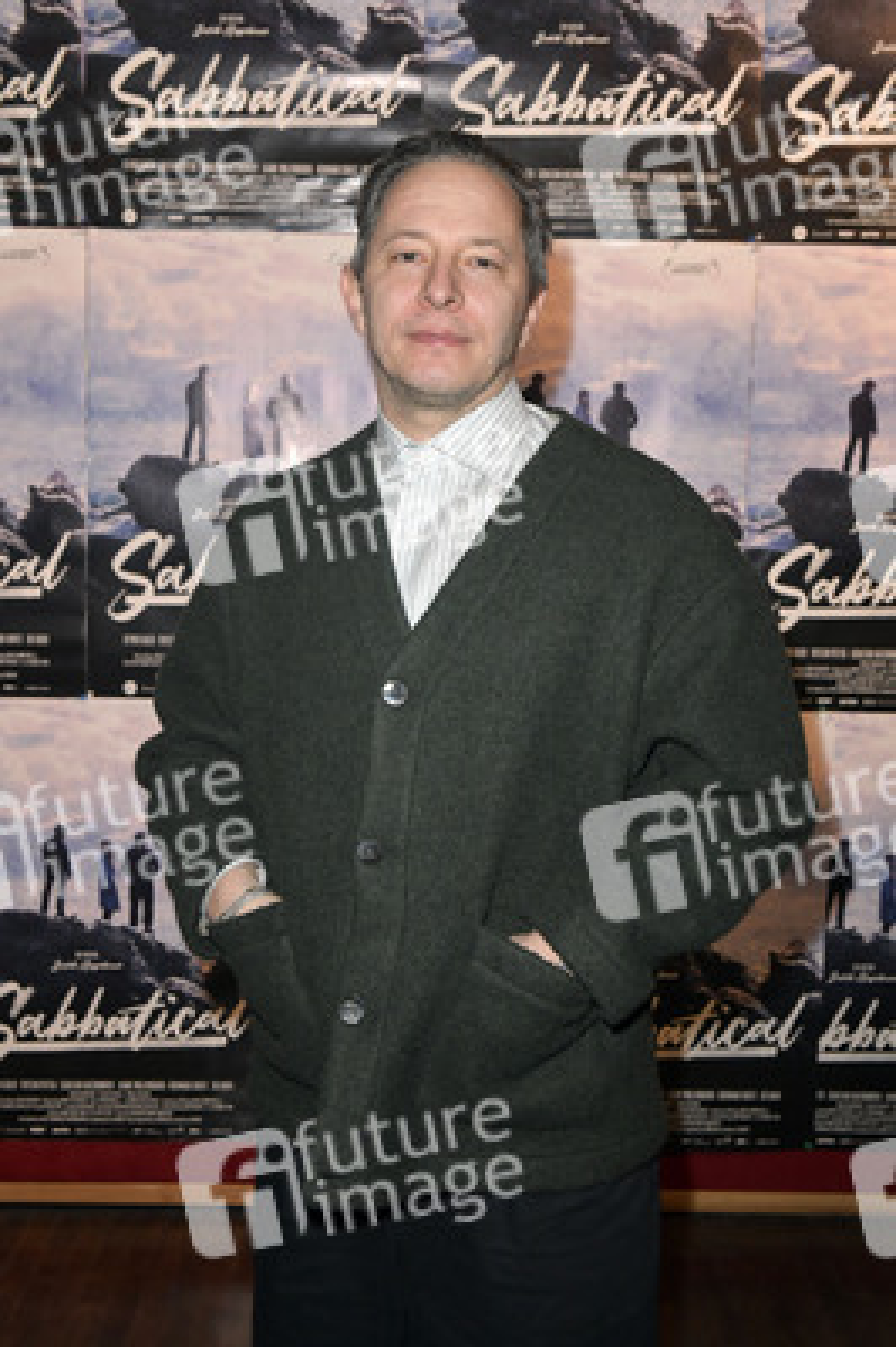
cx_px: 448
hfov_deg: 29.8
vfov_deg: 43.6
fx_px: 1683
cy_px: 674
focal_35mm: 45
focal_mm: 45
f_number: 7.1
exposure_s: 1/250
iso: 2500
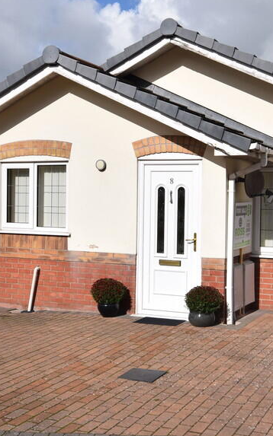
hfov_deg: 24.9
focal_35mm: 52
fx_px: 618
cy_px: 208
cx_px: 166
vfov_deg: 38.9
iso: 200
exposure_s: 1/500
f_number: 11
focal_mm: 19
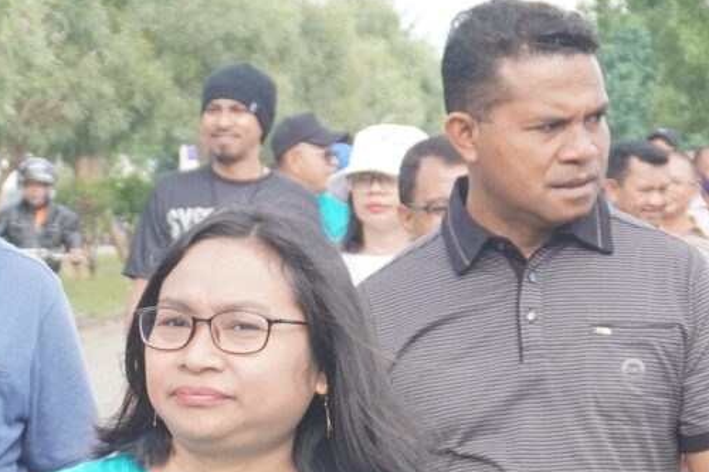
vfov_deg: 6.3
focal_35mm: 215
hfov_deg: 9.6
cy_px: 561
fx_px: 4233
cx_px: 234
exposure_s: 1/320
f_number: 5
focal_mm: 28
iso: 400
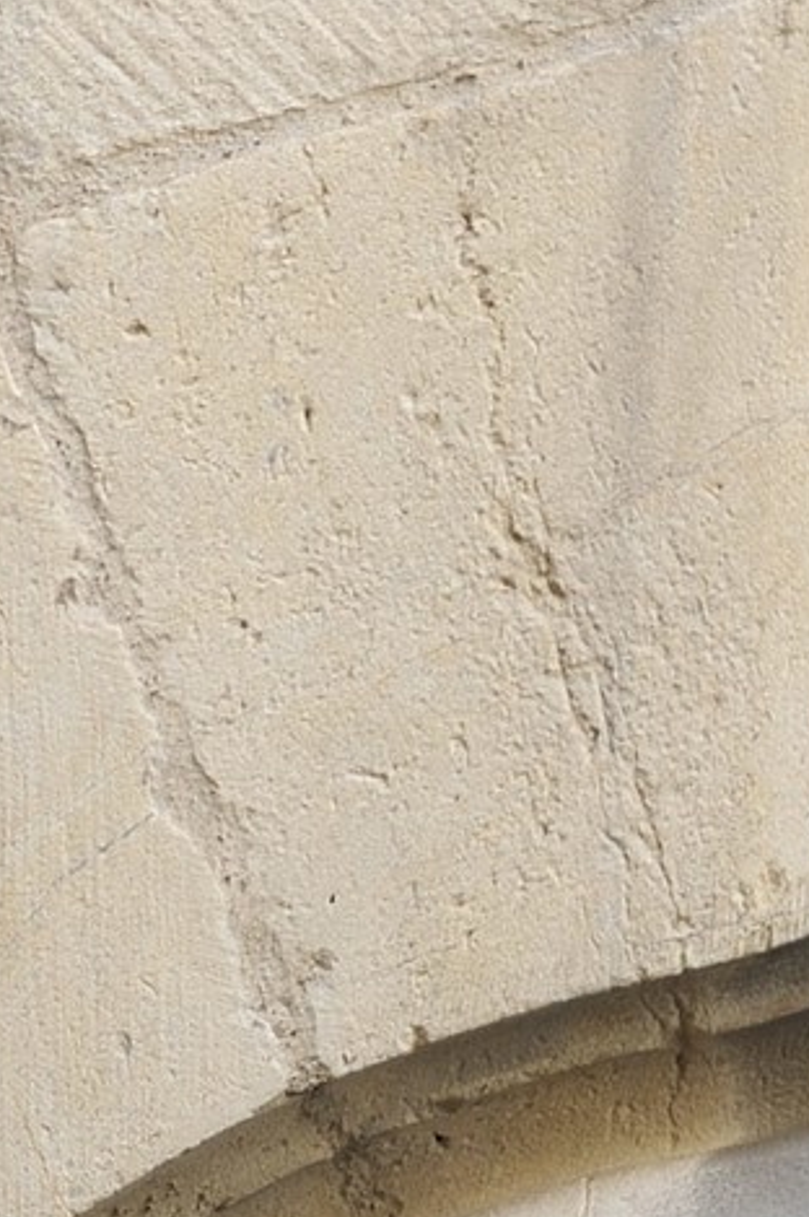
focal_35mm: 318
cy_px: -1255
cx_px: 1589
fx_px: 10734
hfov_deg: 4.3
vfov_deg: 6.3
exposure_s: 1/80
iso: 200
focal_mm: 62
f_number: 5.6
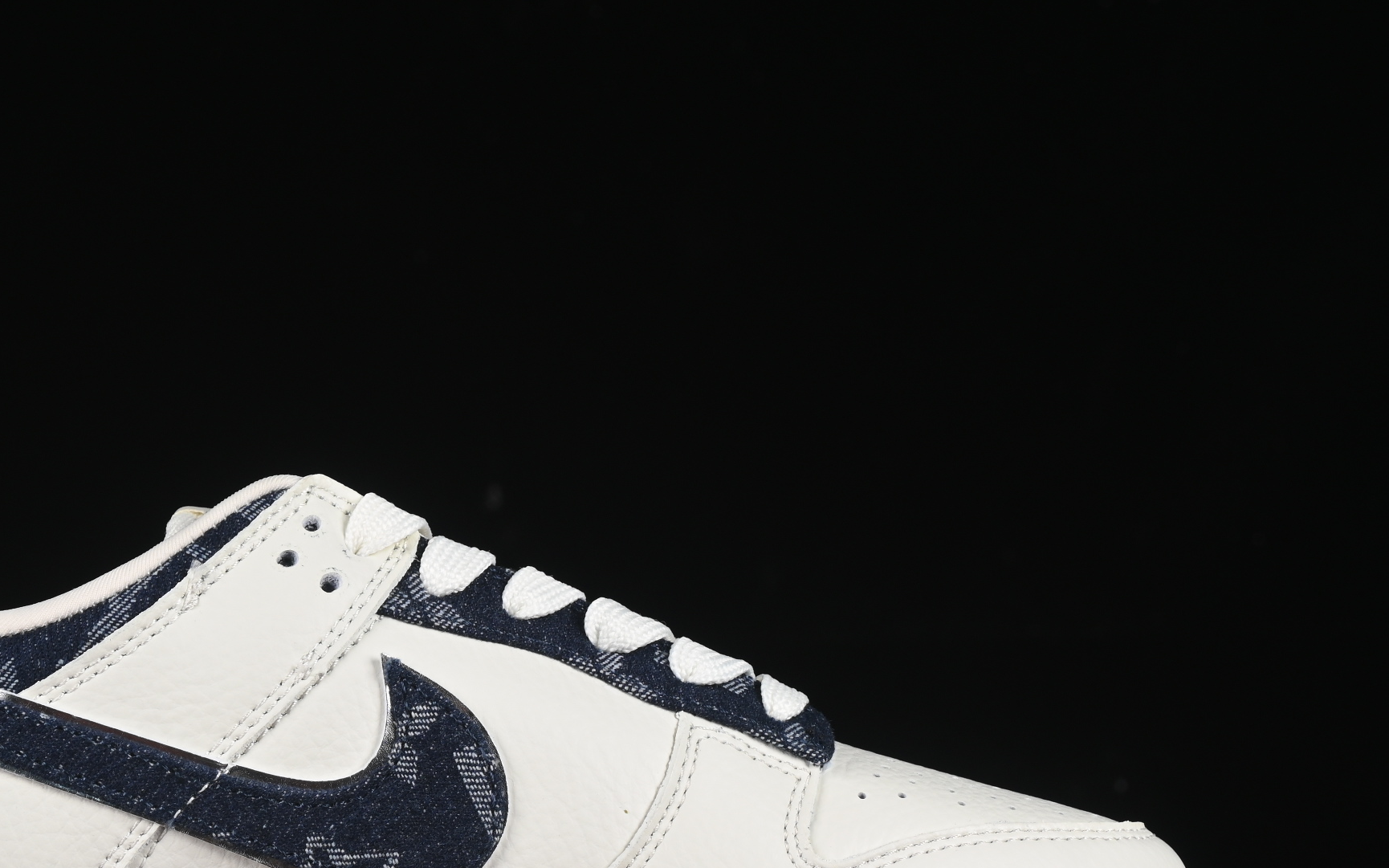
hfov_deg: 16.9
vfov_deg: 10.6
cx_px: 432
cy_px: 634
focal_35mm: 123
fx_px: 4656
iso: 160
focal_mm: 50
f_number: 8
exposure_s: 1/80
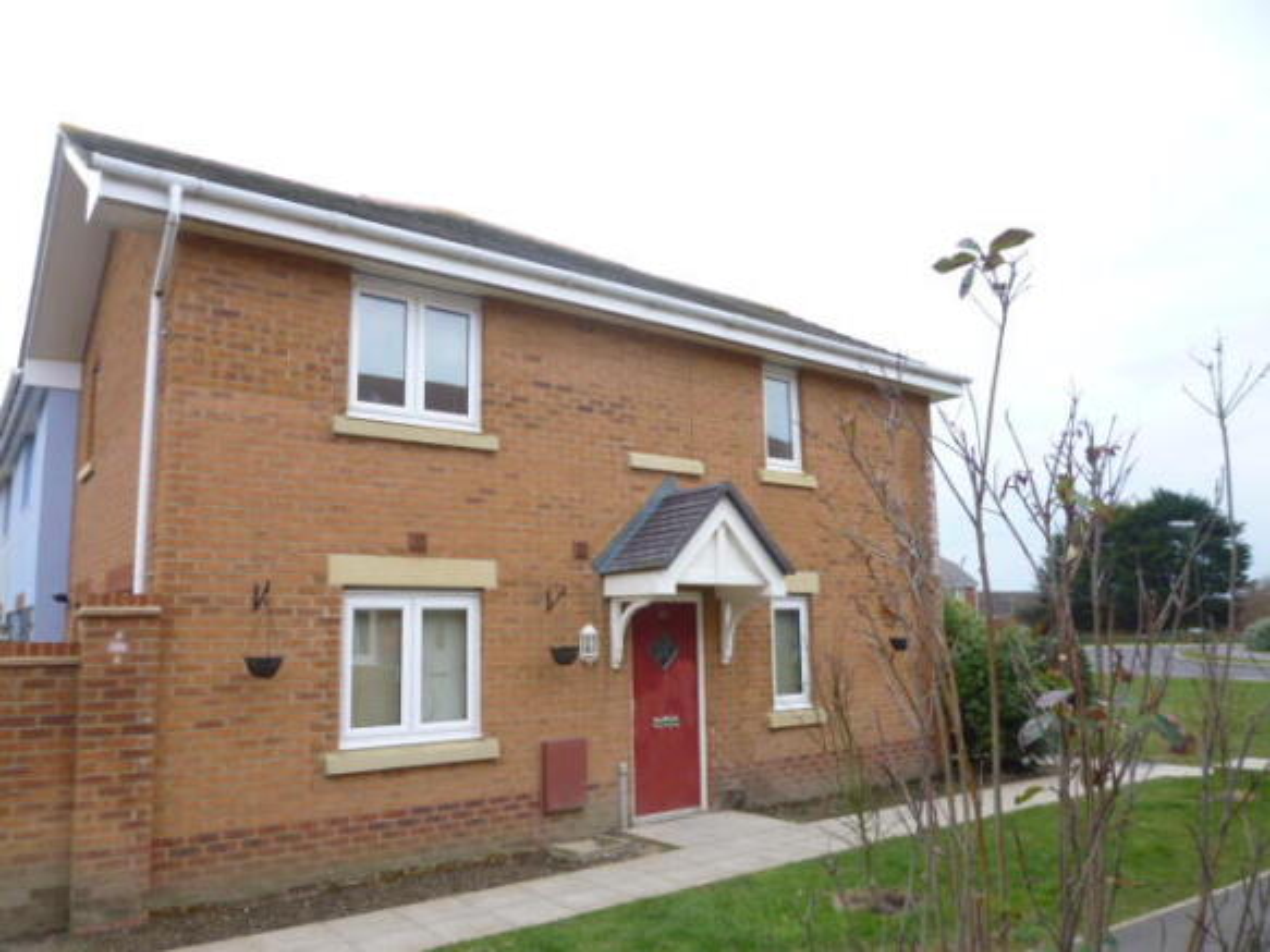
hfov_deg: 69.4
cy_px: 476
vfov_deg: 54.9
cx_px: 635
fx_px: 917
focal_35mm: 25
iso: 100
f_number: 4
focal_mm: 4.5
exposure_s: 1/160
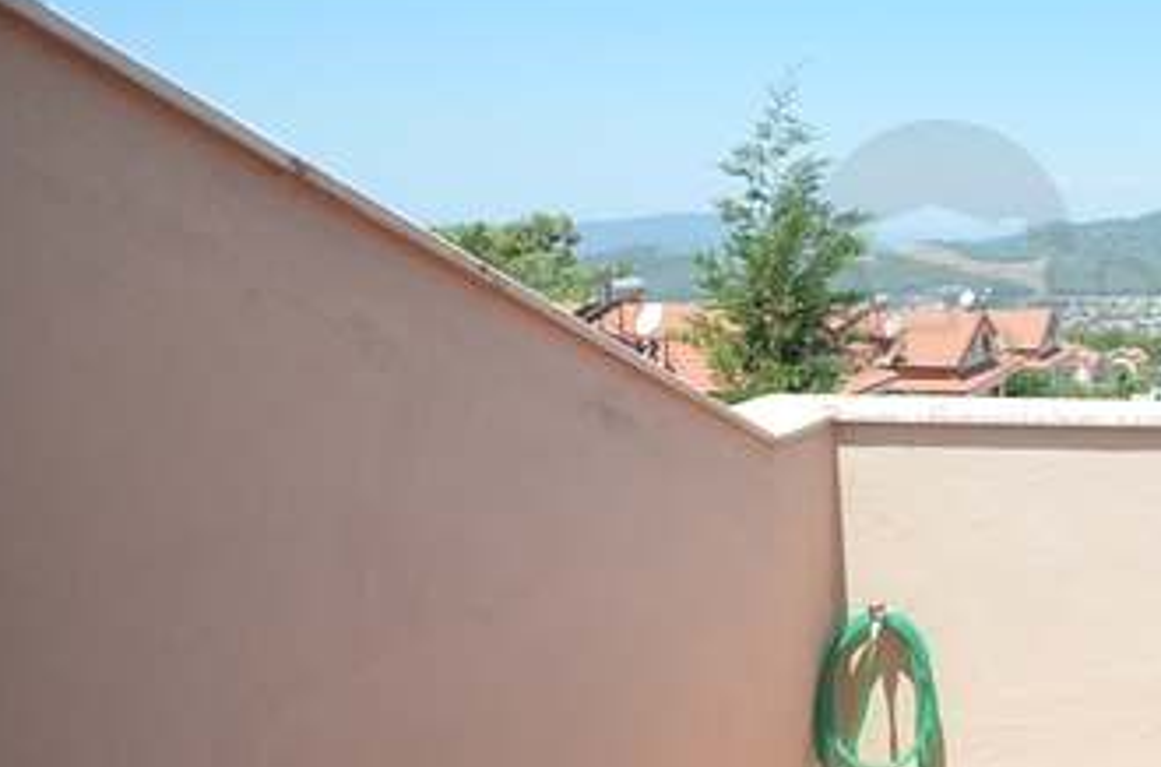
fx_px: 1061
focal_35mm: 33
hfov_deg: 45.4
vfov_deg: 39.5
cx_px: 1233
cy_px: 289
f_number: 7.1
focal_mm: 10
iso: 100
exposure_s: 1/160
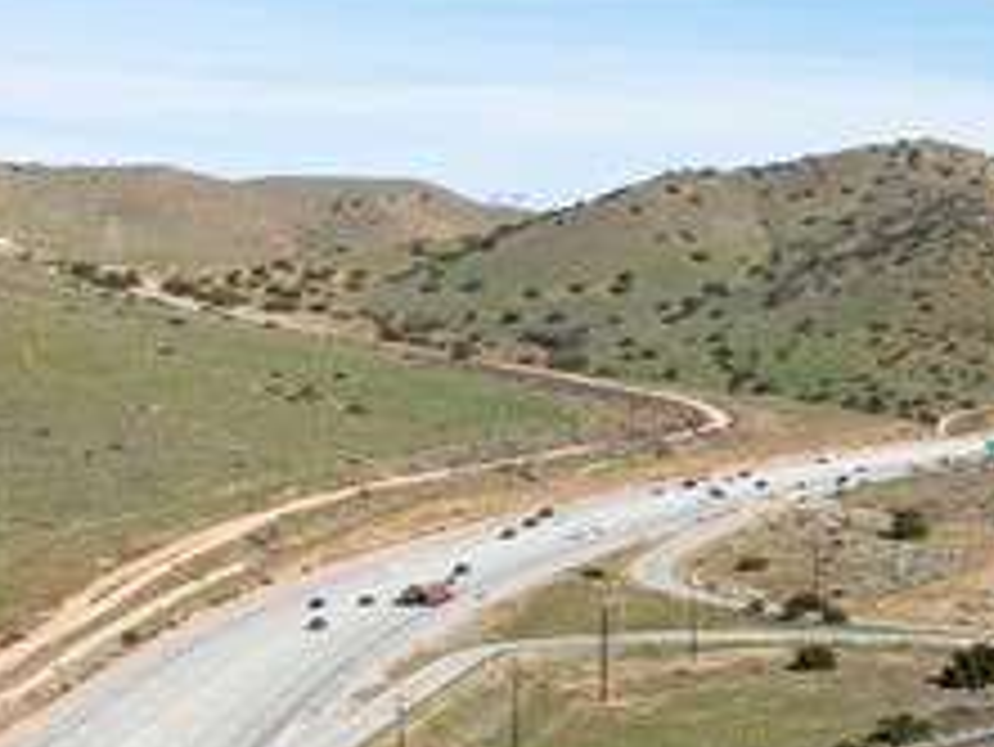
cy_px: 364
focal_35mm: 111
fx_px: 3189
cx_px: 1633
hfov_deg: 15.8
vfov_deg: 13.4
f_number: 4.5
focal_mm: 12.29
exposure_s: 1/800
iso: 100
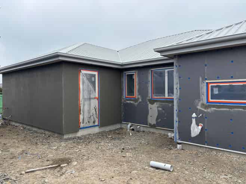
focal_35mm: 26
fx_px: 185
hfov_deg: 67.3
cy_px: 92
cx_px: 123
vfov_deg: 53.0
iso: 50
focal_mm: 5.96
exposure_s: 1/1751
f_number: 1.6
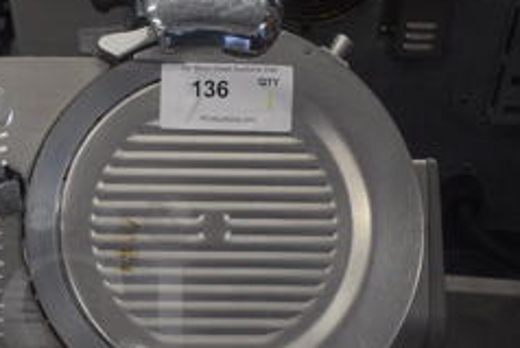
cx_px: 42
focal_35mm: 77
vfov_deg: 17.5
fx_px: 1113
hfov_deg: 25.4
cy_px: 309
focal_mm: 20
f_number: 3.5
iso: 800
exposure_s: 1/200
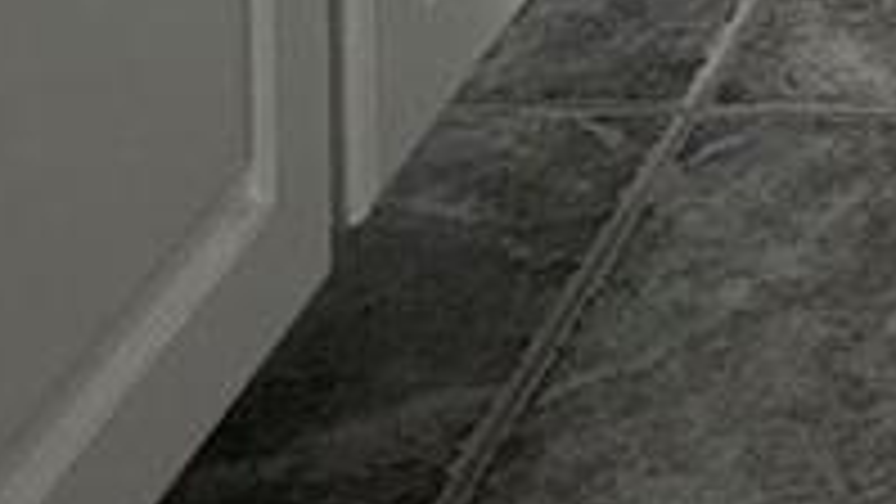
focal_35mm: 158
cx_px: 1634
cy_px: -1706
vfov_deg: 6.0
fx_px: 3754
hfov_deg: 12.4
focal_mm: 6.86
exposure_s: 1/60
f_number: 1.78
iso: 400
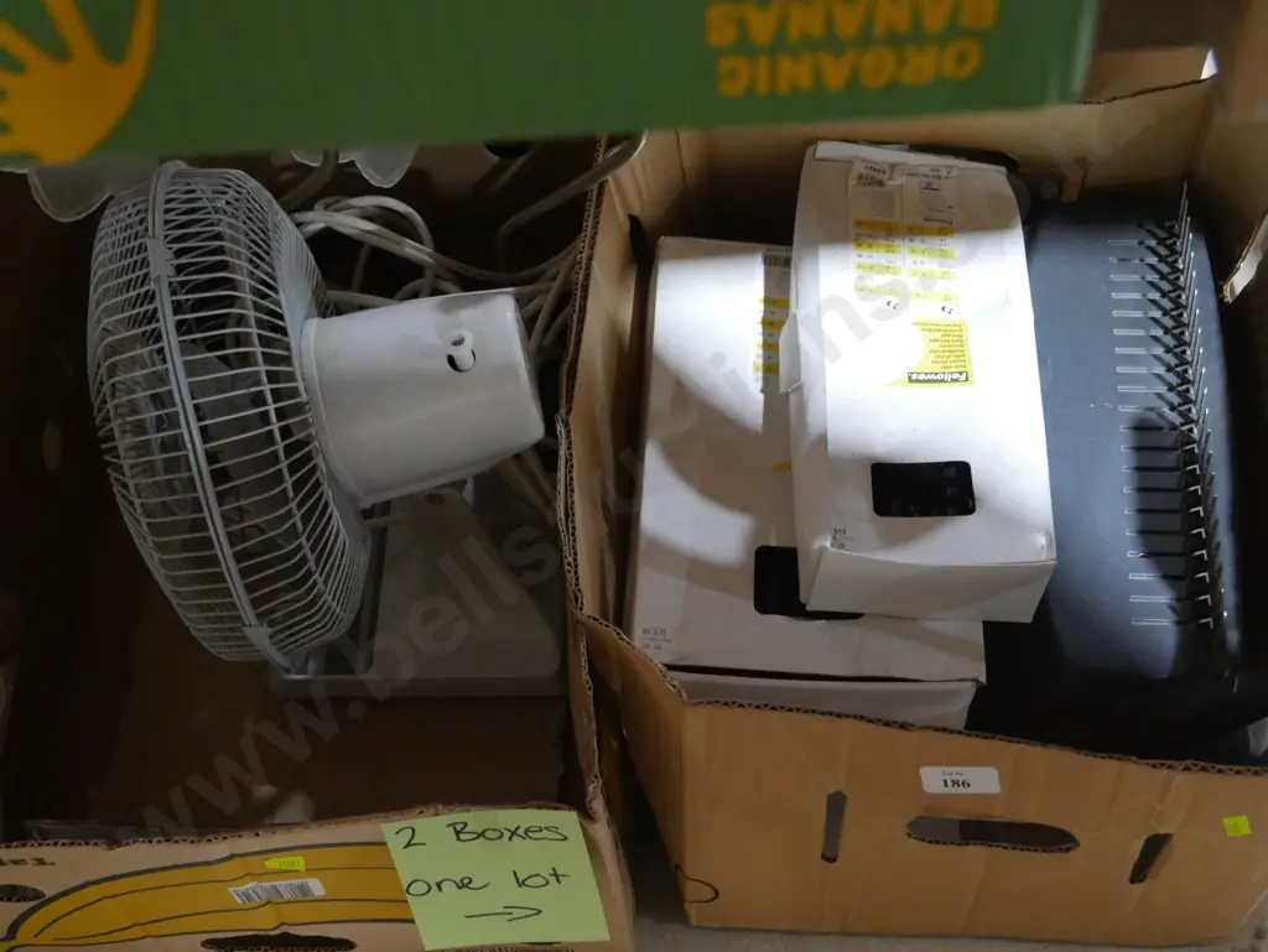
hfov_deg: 41.2
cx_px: 634
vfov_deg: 31.5
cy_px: 476
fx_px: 1686
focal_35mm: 46
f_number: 5.1
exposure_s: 1/50
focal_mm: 23
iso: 3200
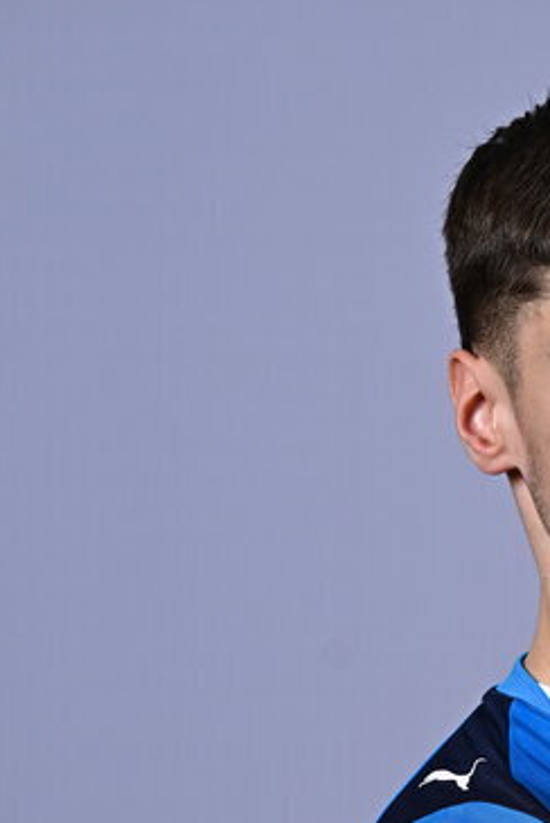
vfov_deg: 7.2
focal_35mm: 283
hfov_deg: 4.8
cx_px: 761
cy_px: 1085
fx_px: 6473
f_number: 5.6
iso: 125
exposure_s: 1/200
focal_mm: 101
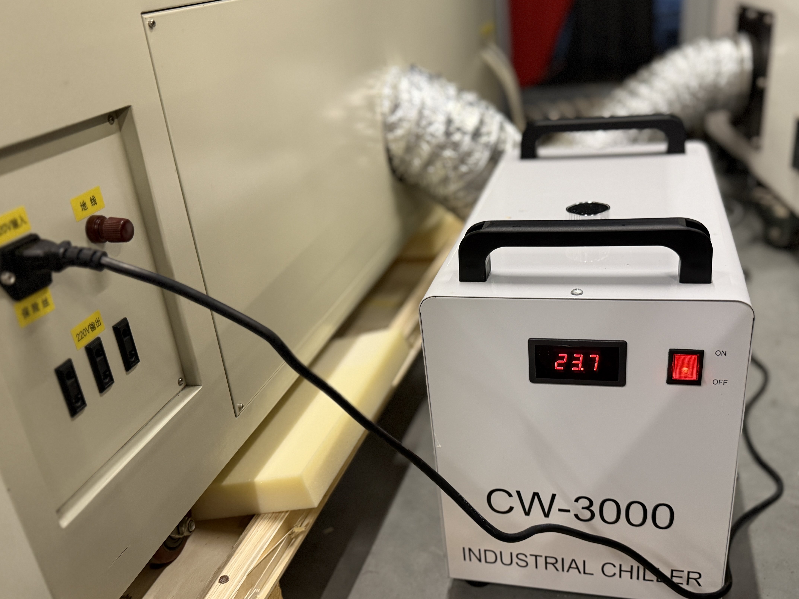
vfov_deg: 44.1
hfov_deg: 56.7
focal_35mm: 32
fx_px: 739
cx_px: 437
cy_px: 334
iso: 400
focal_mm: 6.76
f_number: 1.78
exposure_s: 1/50
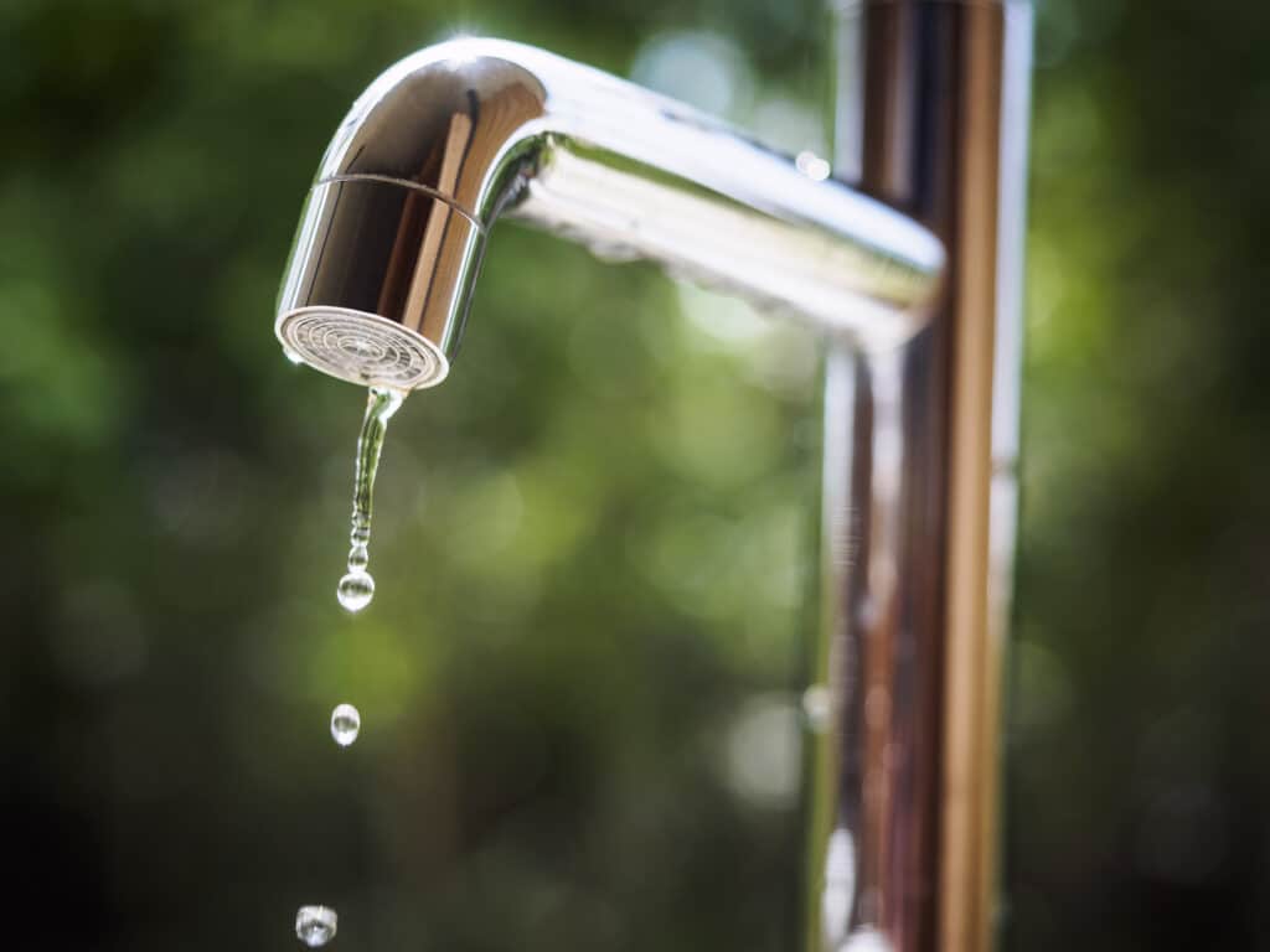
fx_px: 2788
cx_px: 635
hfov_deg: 25.7
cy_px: 476
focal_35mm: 76
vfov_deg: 19.4
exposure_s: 1/800
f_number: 2.8
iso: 200
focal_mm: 38
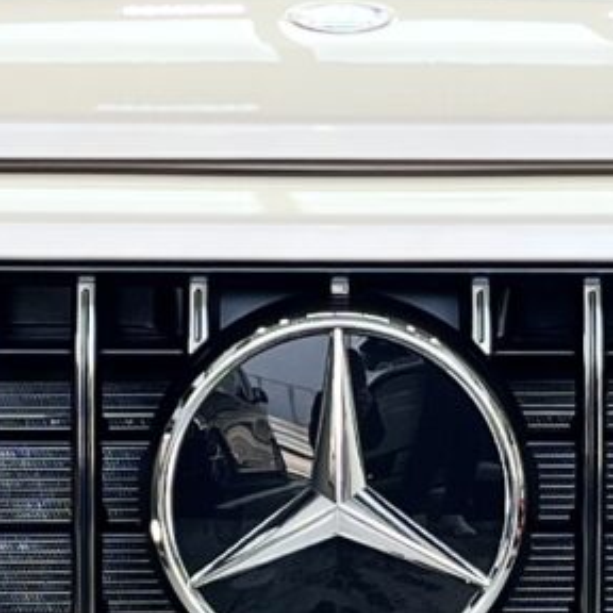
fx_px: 4087
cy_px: 396
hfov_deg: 8.6
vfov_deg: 8.6
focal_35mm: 204
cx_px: 421
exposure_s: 1/120
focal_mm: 5.1
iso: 50
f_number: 1.6
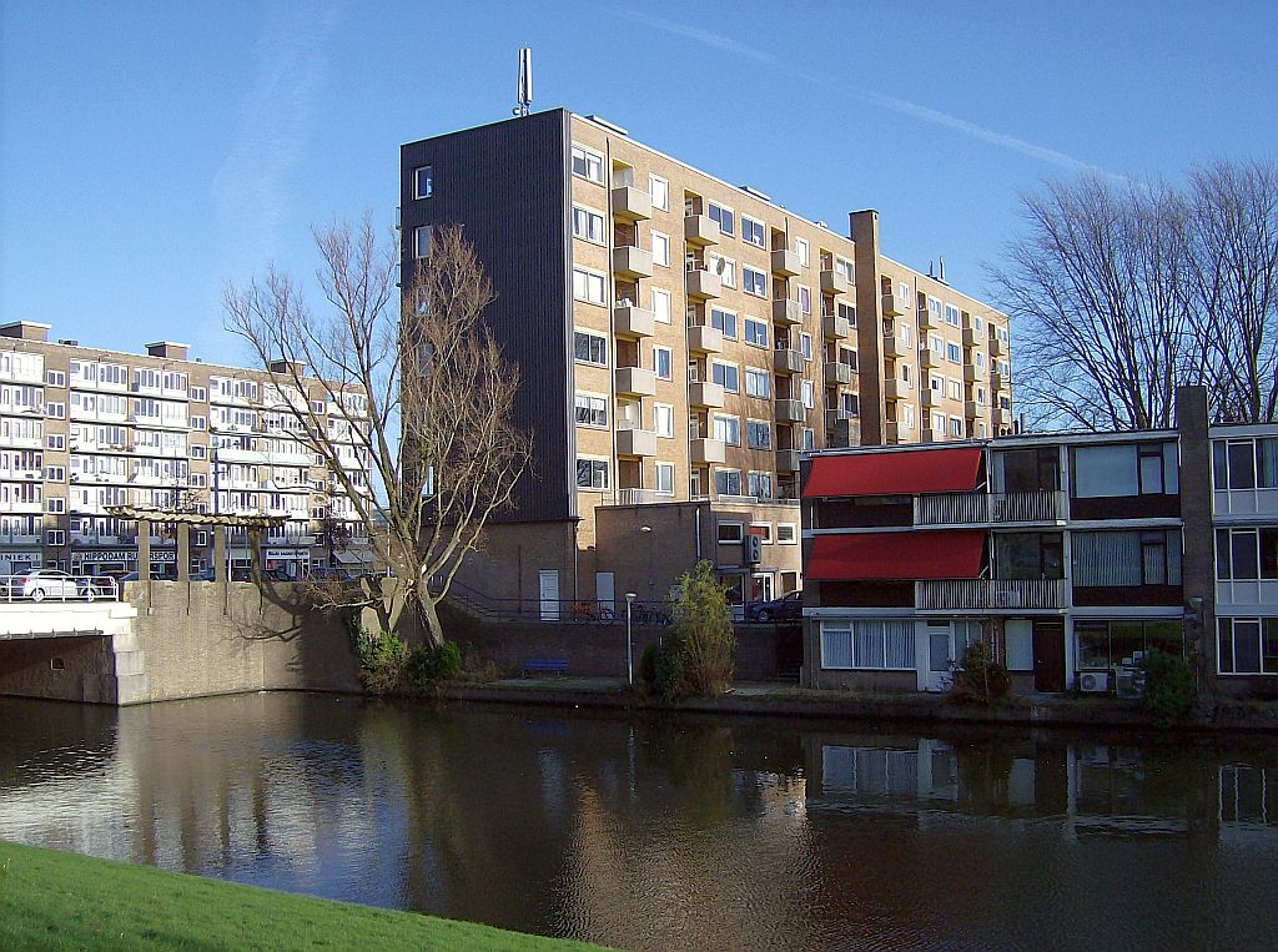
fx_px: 1326
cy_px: 476
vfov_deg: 39.5
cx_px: 639
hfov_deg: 51.5
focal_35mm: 36
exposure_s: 1/501
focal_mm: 6
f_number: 4.7
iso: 100
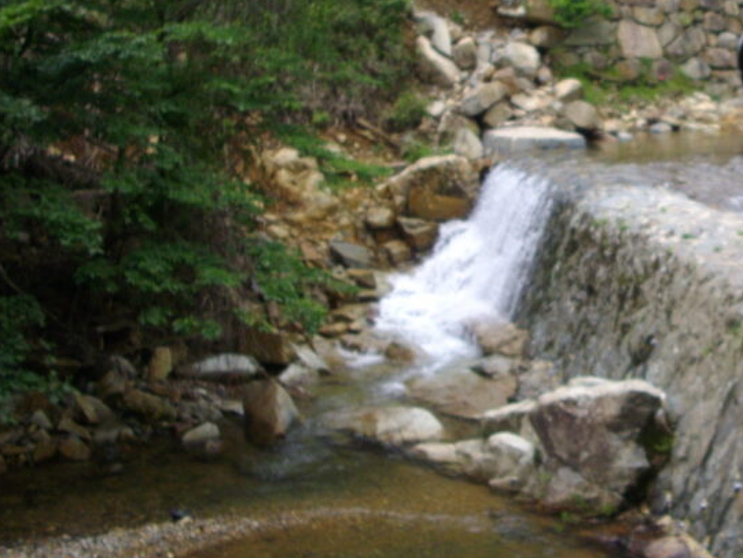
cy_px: 179
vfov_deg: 20.9
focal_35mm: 70
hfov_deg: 27.2
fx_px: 1503
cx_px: 597
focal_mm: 6.2
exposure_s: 1/250
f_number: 2.8
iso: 100
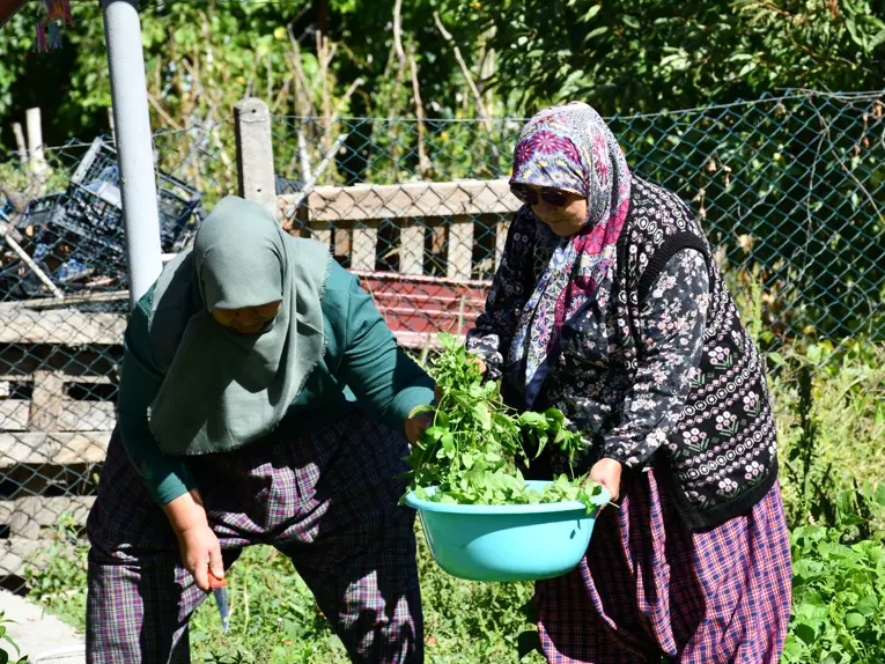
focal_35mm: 157
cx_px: 508
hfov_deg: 12.6
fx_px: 4015
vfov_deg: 9.5
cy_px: 332
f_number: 8
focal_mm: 95
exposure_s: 1/250
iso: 140
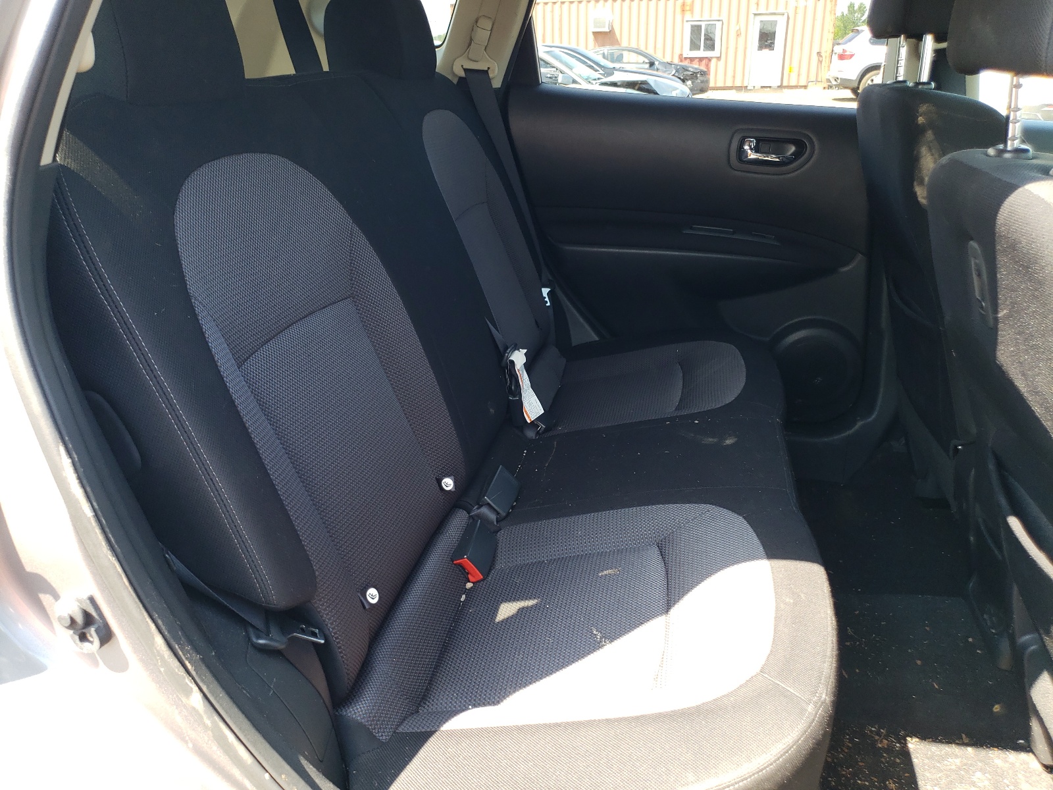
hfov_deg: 67.3
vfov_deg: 53.1
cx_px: 526
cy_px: 395
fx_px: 791
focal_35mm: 26
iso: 53
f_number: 1.5
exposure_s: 1/120
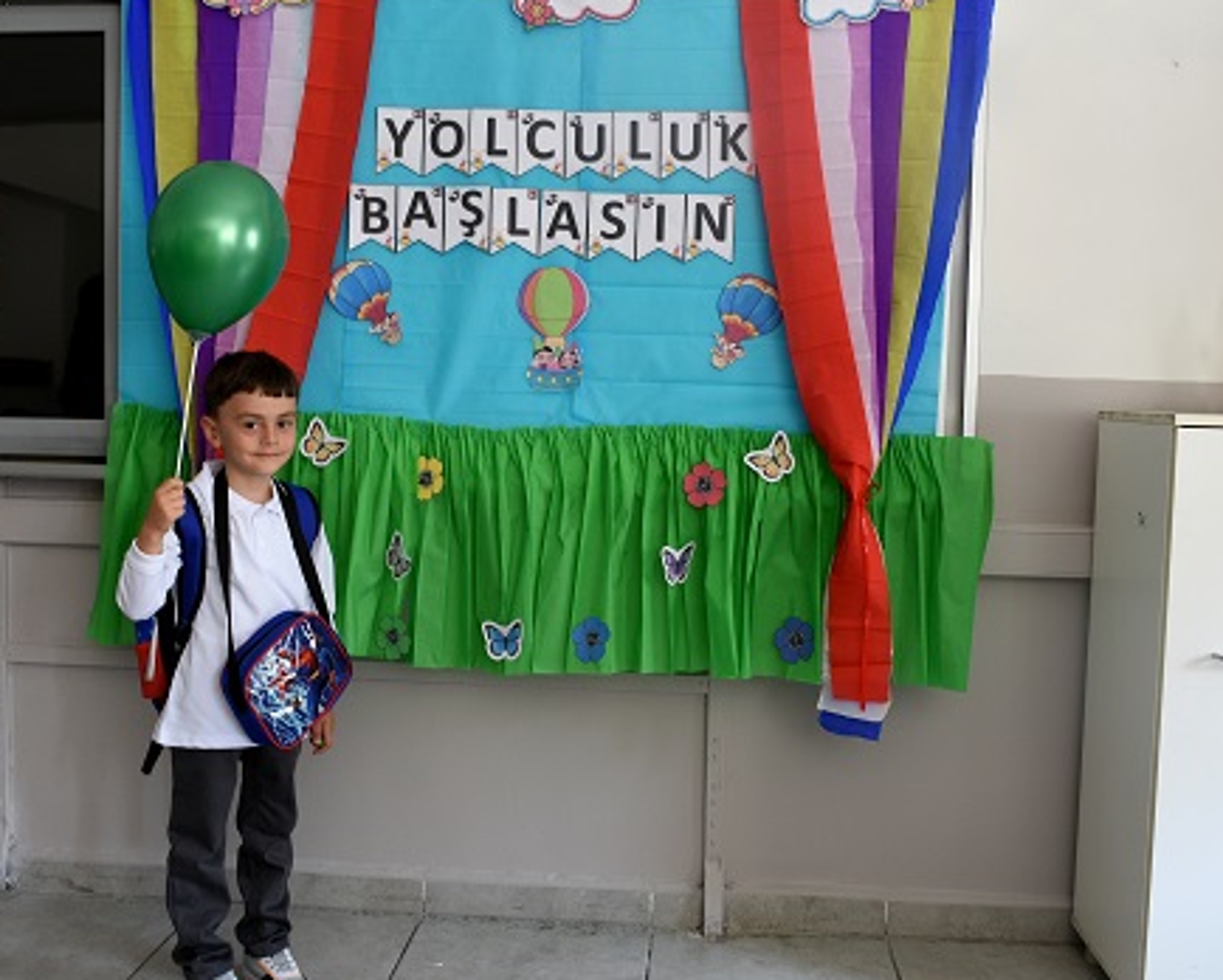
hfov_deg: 51.5
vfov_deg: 42.3
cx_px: 600
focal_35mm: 35
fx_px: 1268
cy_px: 487
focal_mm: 18
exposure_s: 1/20
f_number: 5.6
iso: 250
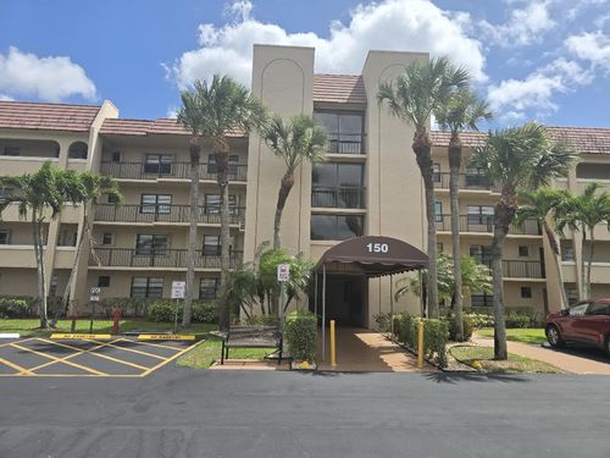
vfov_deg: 58.9
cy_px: 229
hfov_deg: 73.9
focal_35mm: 23
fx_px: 405
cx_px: 305
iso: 12
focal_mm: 6.3
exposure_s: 1/1013
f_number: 1.7
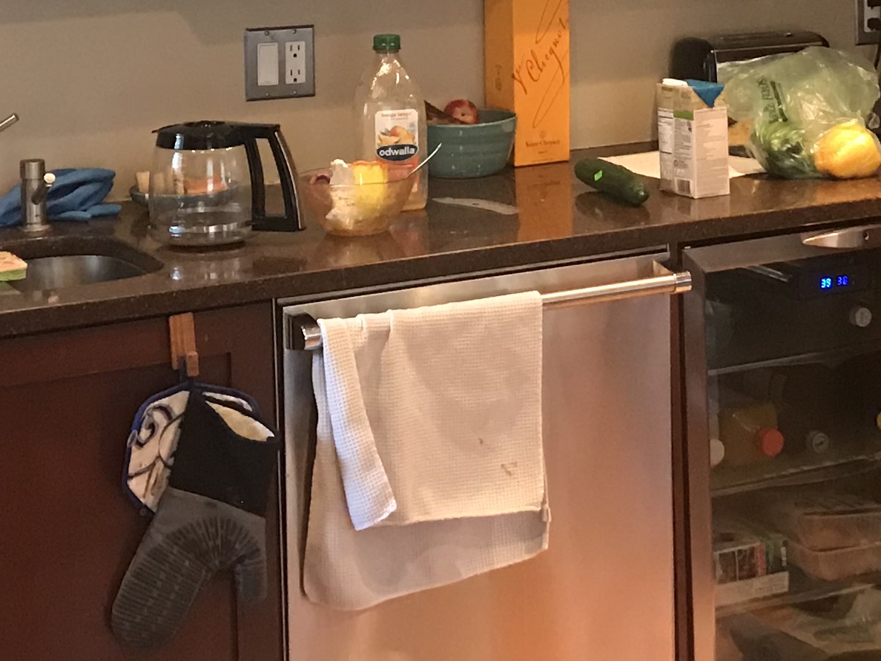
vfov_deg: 15.2
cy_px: -29
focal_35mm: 95
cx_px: 614
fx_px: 2418
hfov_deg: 20.6
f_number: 1.8
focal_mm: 3.99
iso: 100
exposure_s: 1/15
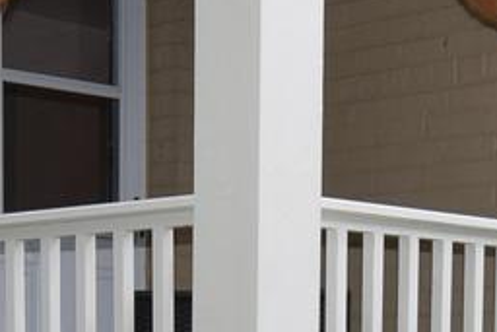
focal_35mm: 120
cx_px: 153
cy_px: 539
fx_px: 1658
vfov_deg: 10.9
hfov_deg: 17.0
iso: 220
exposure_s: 1/125
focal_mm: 10
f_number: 5.6
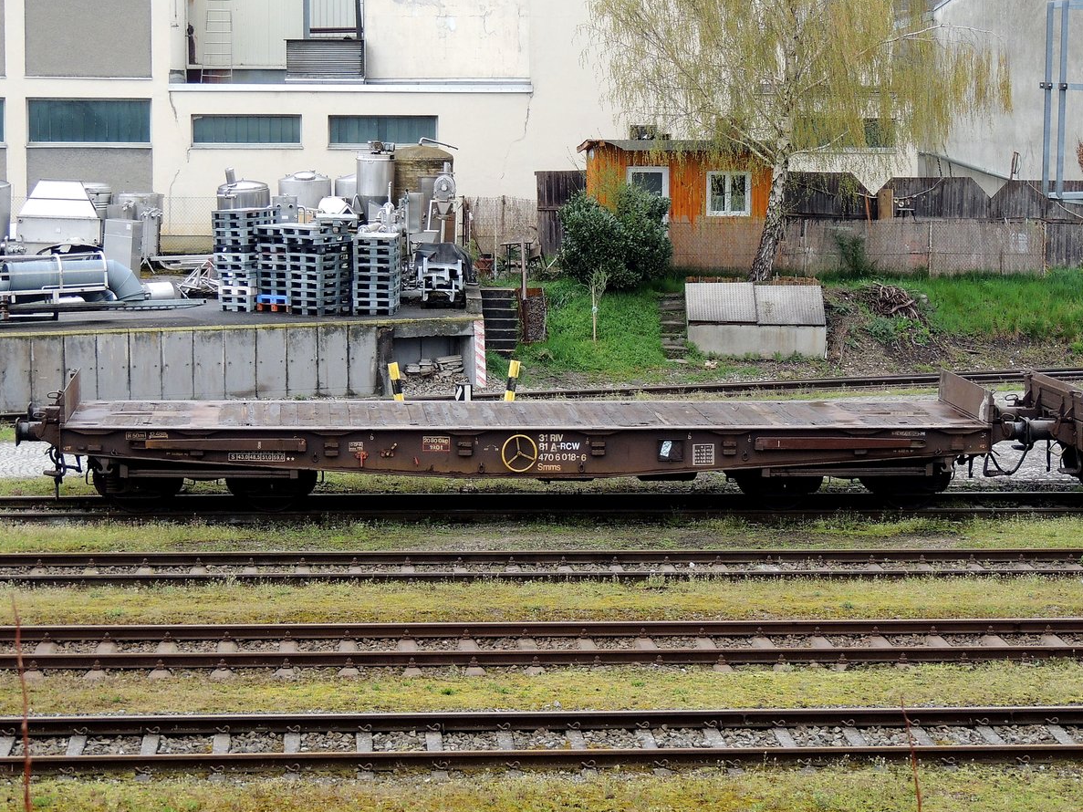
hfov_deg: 21.5
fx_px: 2847
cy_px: 407
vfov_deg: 16.2
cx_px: 540
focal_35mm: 91
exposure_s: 1/100
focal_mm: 16
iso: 200
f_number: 4.1
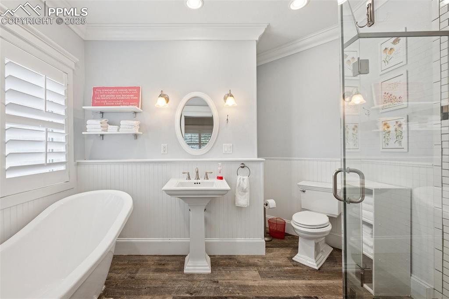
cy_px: 150
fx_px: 187
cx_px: 224
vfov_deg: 77.3
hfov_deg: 100.4
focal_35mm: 15
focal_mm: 15
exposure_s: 1/1.25
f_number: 11
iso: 100
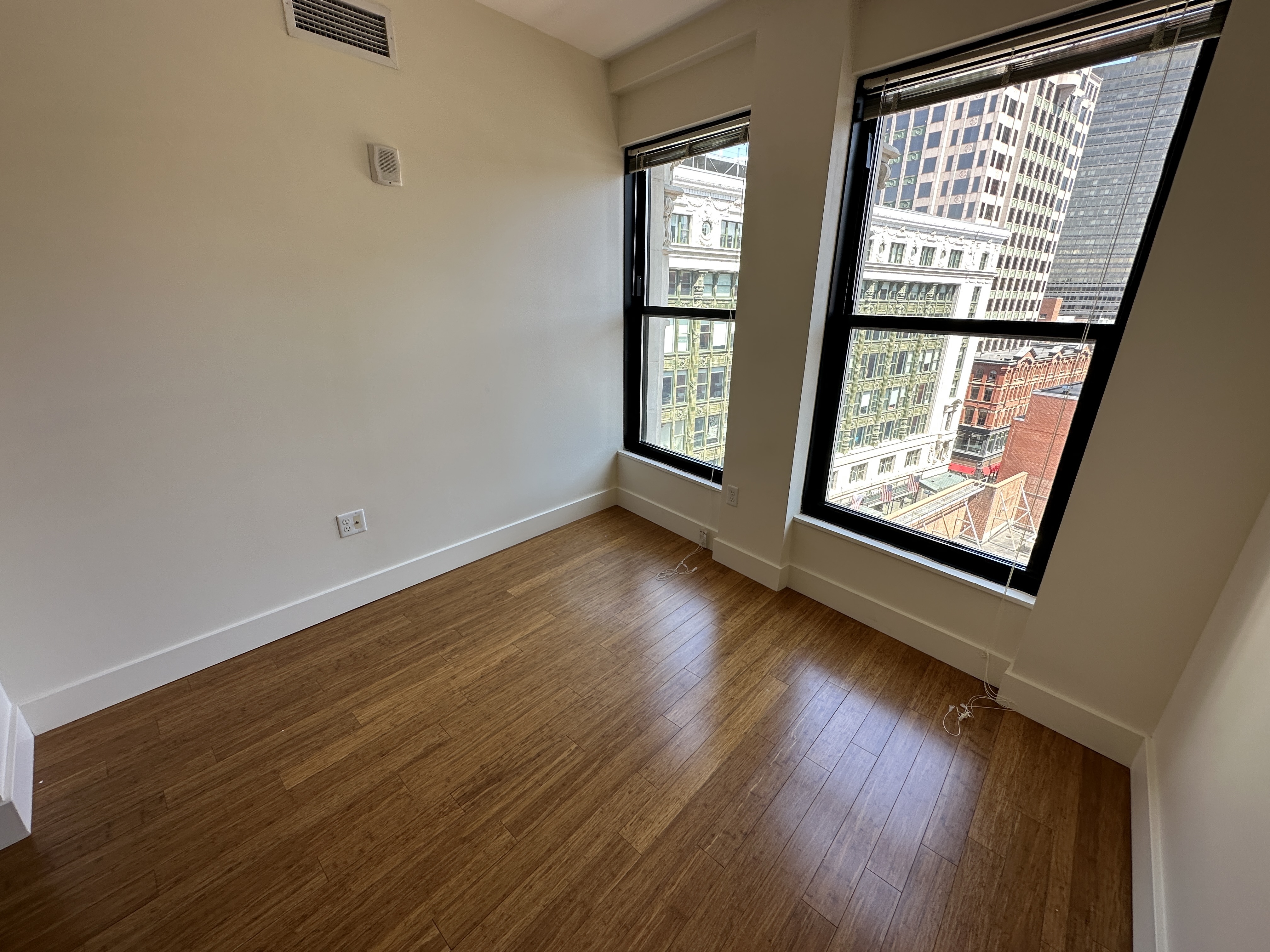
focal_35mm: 14
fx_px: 514
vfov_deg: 85.7
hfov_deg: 102.1
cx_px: 635
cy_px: 476
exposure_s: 1/152
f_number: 2.2
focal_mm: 2.22
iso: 40
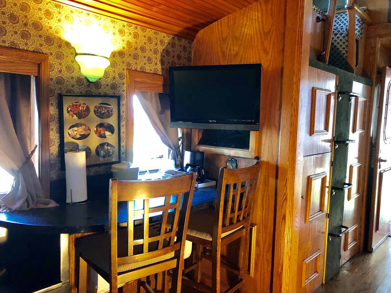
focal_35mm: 28
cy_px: 146
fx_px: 316
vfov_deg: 49.7
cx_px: 196
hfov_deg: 63.4
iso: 80
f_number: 1.8
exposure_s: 1/15
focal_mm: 3.99
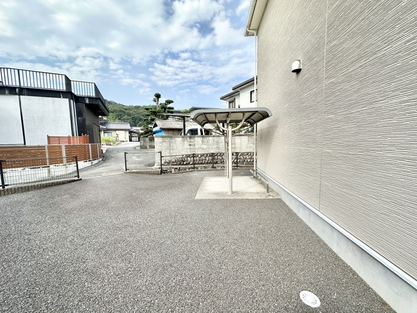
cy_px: 156
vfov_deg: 85.7
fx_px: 169
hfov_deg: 102.1
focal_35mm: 14
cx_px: 208
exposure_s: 1/1135
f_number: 2.2
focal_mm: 2.22
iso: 40
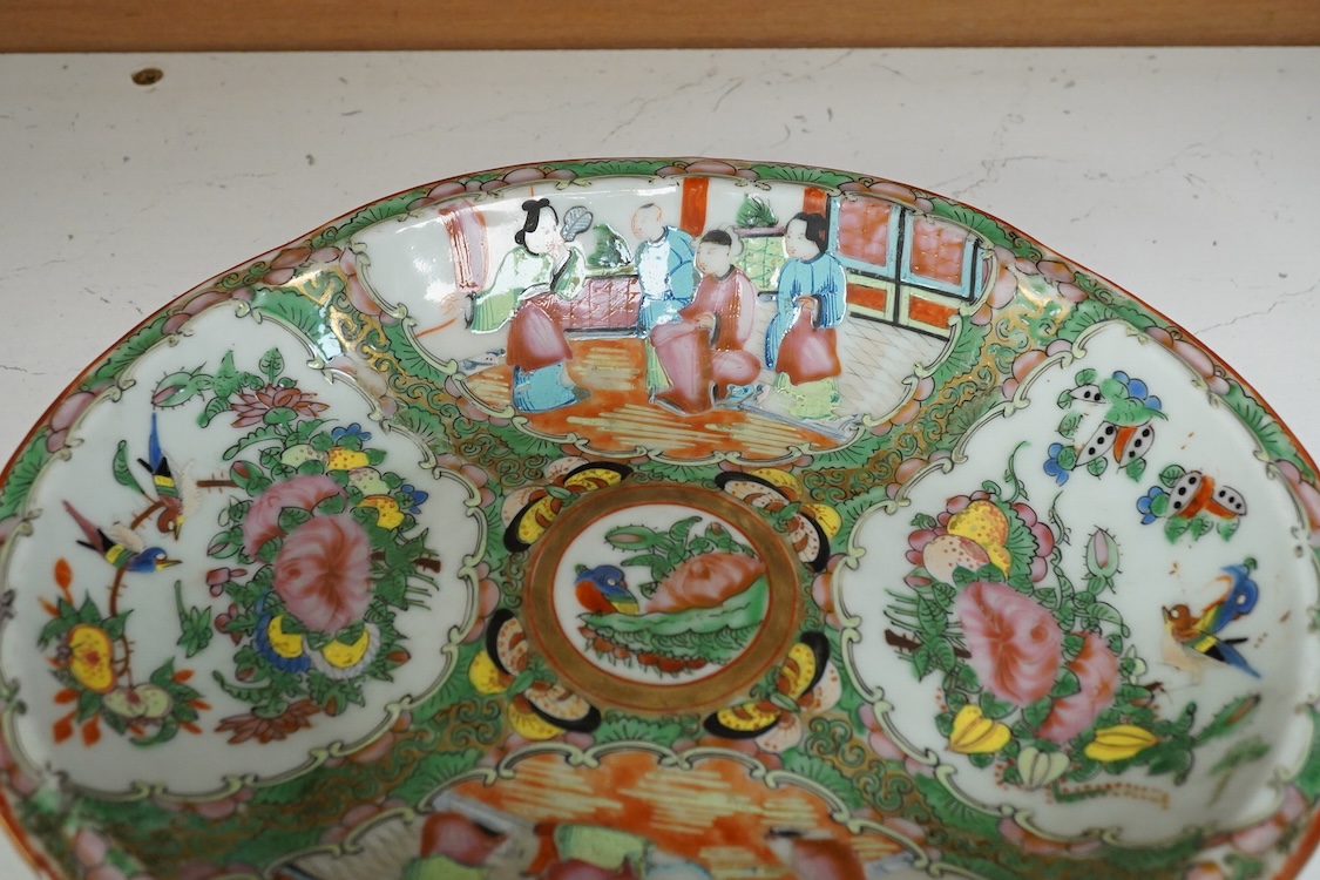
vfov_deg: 29.9
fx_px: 1650
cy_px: 440
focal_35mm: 45
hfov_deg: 43.6
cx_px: 660
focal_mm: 30
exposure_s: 1/160
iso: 2500
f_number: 10
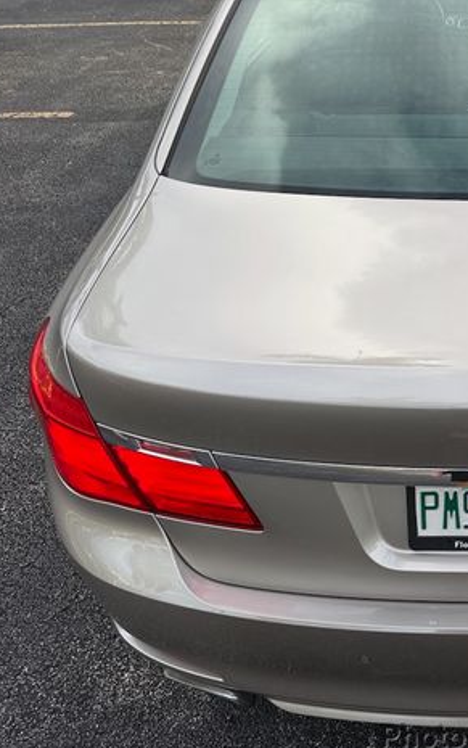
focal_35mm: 35
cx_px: 492
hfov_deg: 32.7
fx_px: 714
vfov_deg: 55.3
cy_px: 384
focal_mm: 6.76
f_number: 1.78
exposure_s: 1/1046
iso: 80
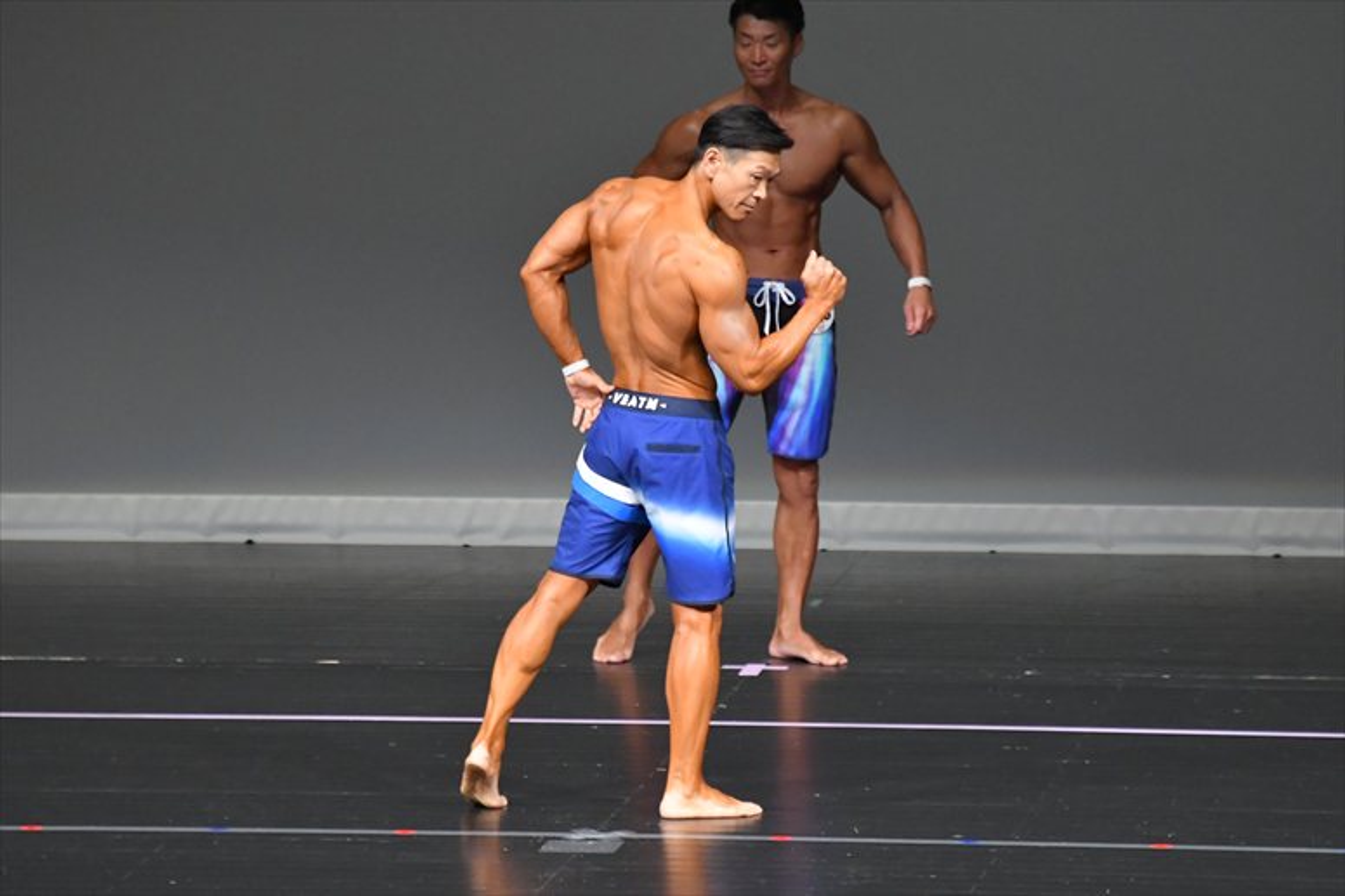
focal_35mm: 345
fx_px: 12883
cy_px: 448
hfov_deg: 6.0
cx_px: 672
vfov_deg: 4.0
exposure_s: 1/400
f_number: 5.6
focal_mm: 230
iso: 5000
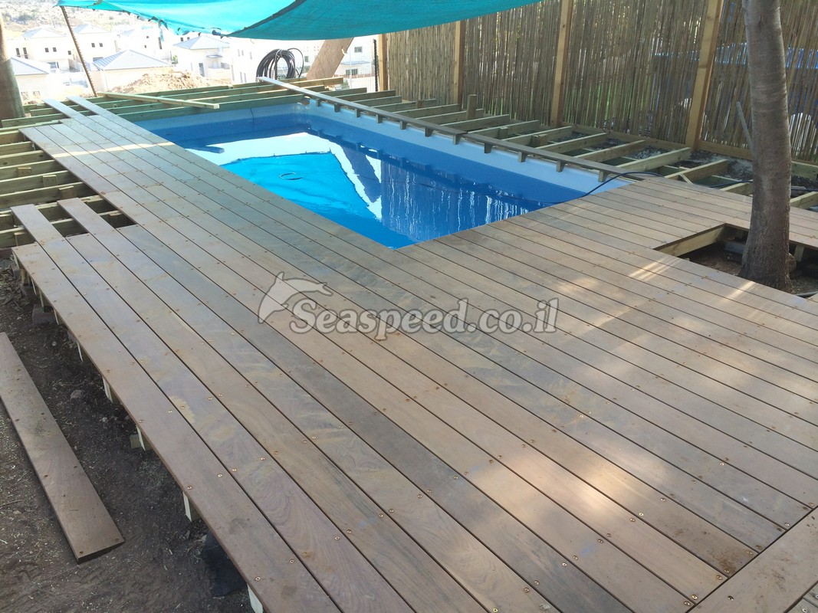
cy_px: 306
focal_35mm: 30
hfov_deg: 60.0
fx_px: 709
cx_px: 409
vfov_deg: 46.8
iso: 32
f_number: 2.2
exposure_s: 1/351
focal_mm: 4.12
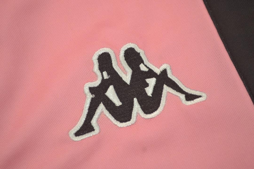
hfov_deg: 24.6
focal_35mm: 82
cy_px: 84
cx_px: 127
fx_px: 582
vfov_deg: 16.6
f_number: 6.3
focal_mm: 55
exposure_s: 1/60
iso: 200
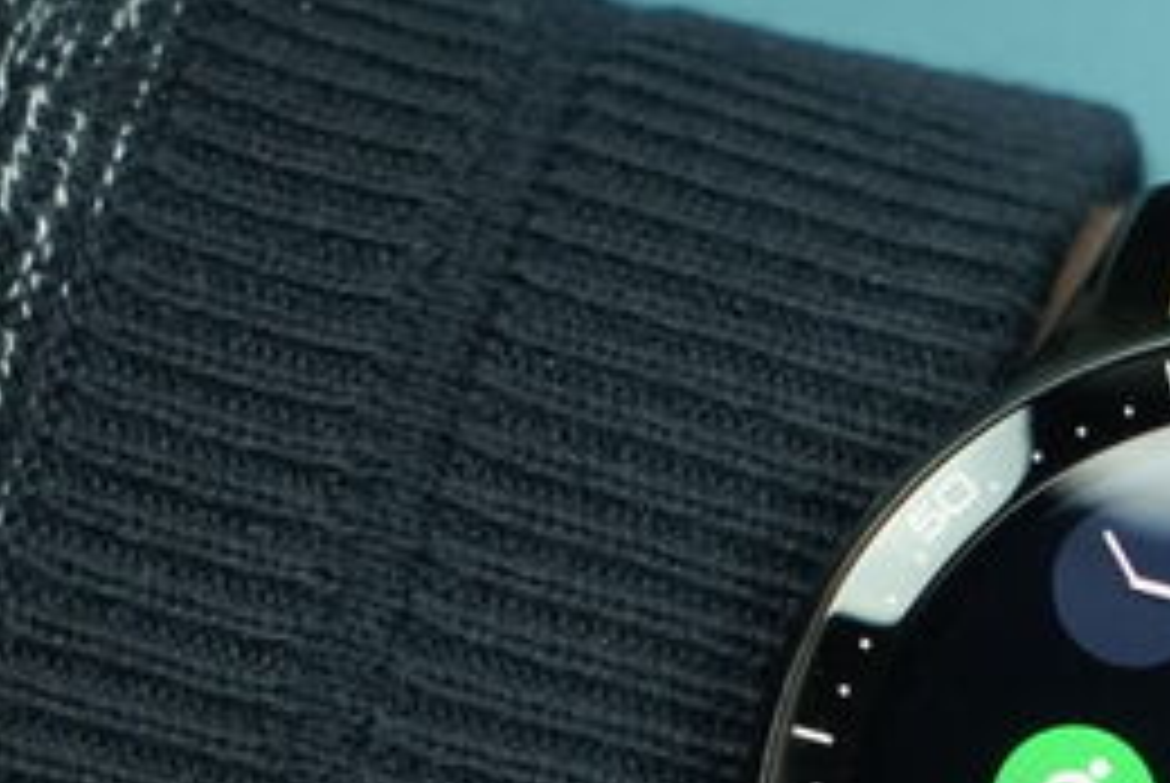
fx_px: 7678
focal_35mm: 236
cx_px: 1076
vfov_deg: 5.8
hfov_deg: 8.7
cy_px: 855
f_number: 8
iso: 3200
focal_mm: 64
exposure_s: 1/200
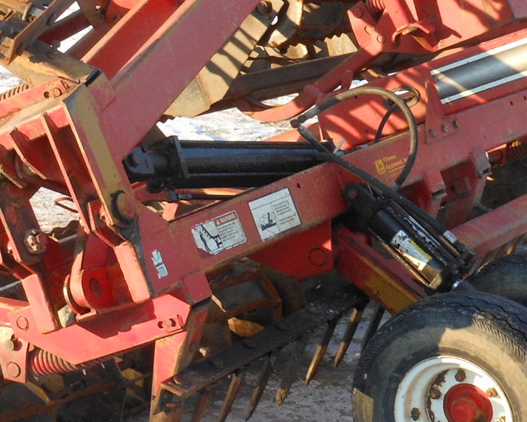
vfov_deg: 12.2
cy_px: 145
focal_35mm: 126
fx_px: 1965
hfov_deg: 15.3
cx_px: 203
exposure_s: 1/125
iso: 80
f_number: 4.6
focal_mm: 8.1
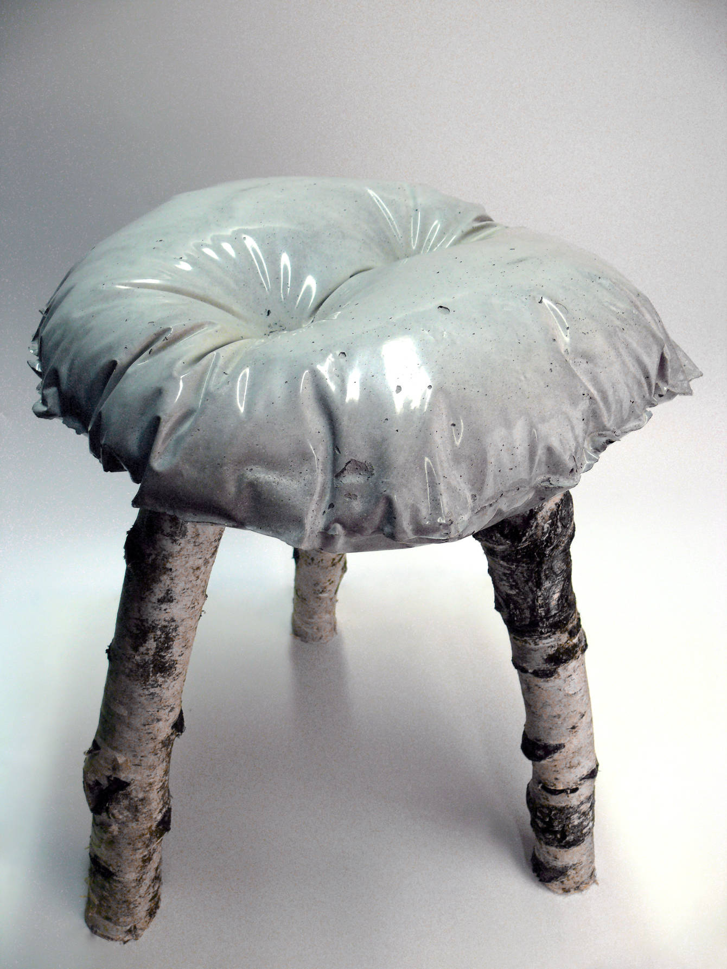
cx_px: 364
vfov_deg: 52.6
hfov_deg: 40.7
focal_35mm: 35
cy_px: 484
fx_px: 980
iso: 100
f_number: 2.8
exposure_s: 1/50
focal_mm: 7.4
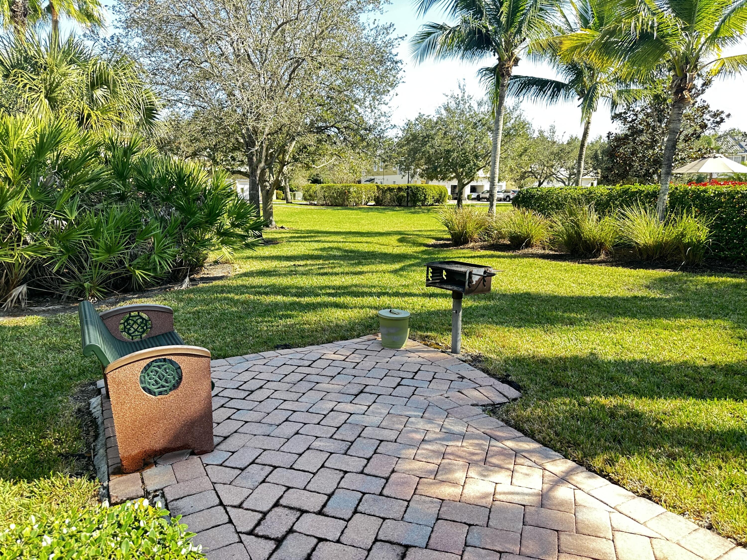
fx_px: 518
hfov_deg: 71.6
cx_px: 374
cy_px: 280
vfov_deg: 56.8
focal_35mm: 24
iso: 80
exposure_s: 1/253
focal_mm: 6.86
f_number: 1.78
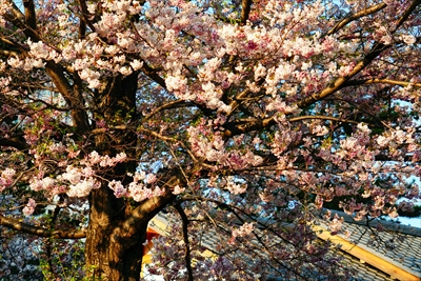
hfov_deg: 17.7
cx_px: 210
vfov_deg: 11.9
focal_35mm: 116
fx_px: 1351
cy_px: 140
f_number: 6.3
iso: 100
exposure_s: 1/160
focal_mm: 77
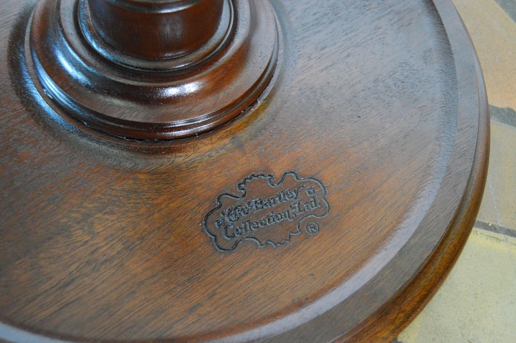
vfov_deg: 34.2
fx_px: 559
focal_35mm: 39
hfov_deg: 49.6
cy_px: 172
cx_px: 258
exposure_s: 1/25
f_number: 4
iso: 3200
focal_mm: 26
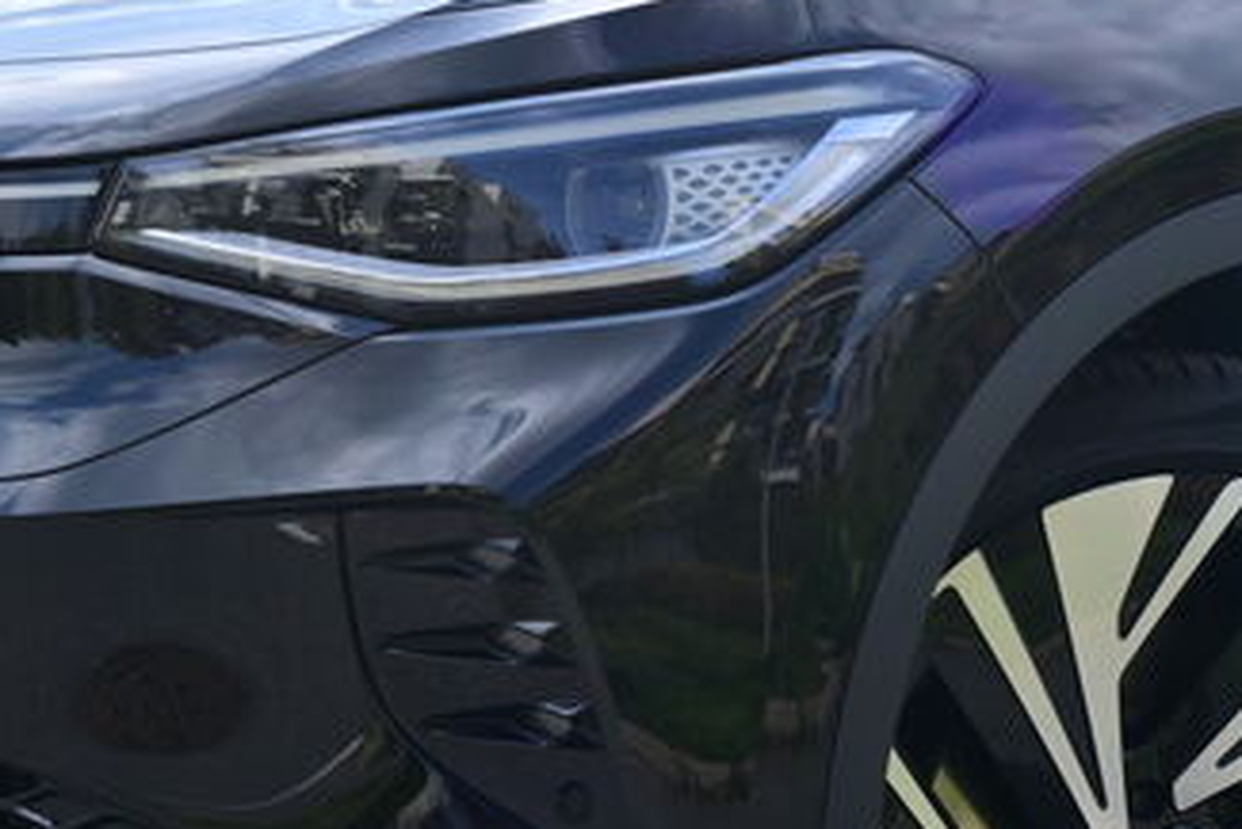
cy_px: 577
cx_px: 600
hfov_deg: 15.8
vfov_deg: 10.5
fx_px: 4487
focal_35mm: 130
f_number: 13
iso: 100
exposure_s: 1/100
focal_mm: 34
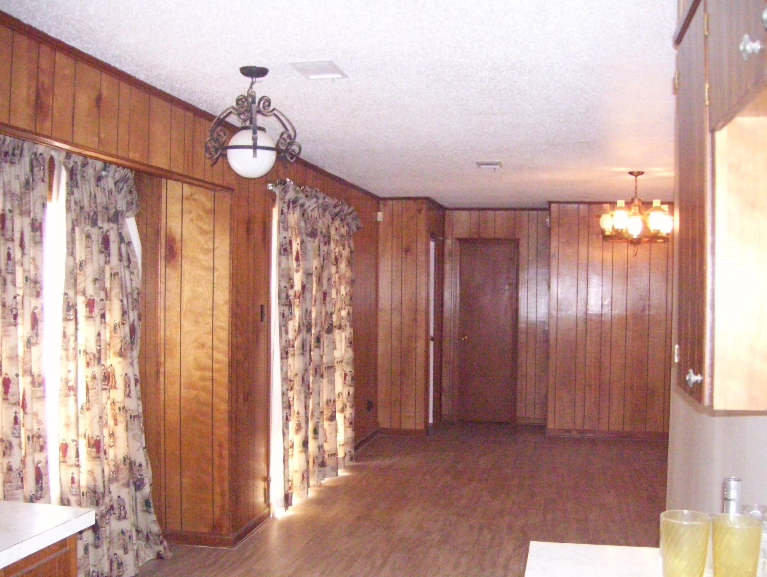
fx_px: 821
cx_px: 383
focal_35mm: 37
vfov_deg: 38.8
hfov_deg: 50.1
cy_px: 291
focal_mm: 6
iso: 1250
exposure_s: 1/125
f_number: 2.7
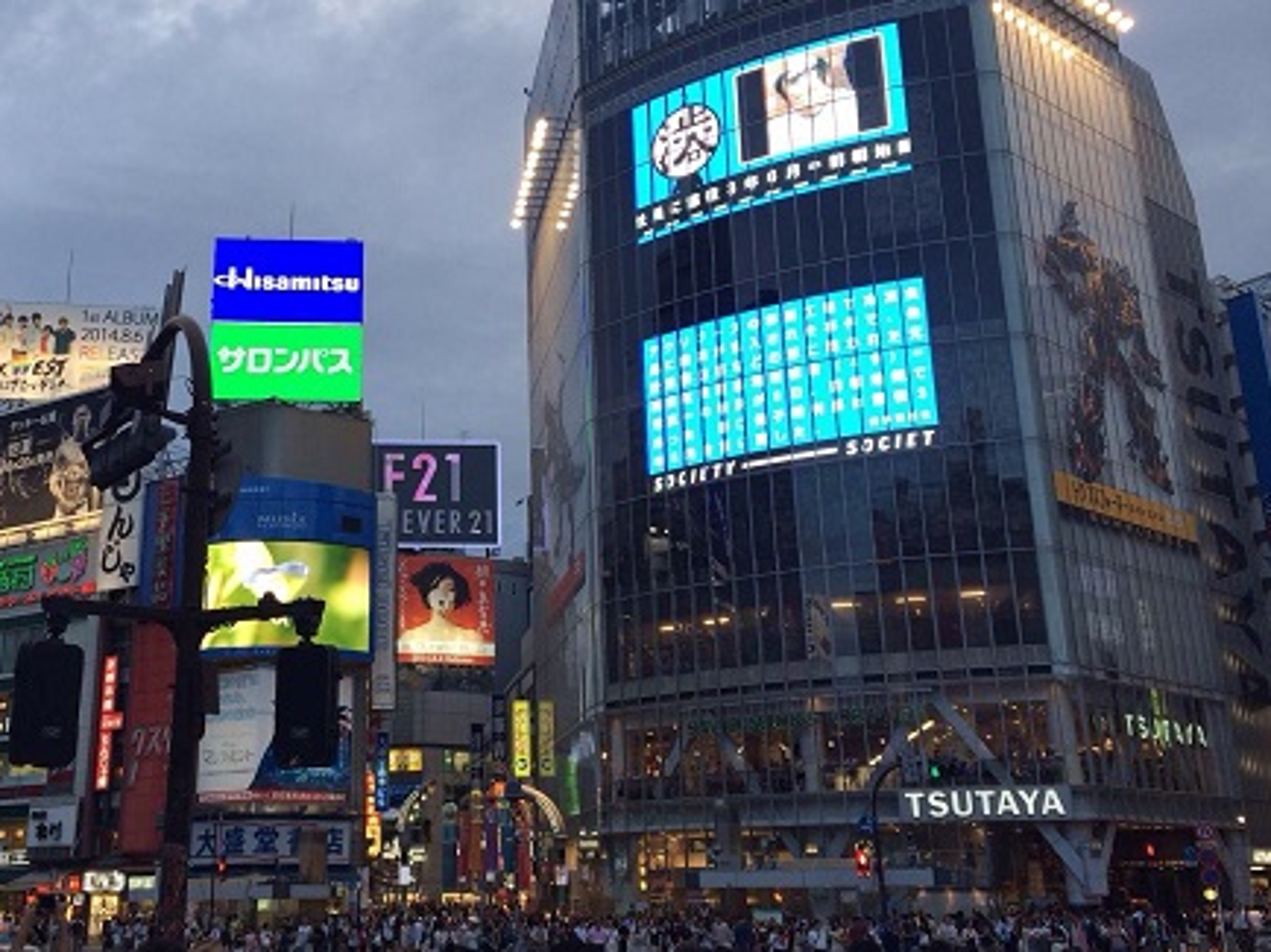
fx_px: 1394
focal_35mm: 38
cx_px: 489
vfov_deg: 37.7
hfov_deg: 48.6
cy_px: 498
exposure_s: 1/120
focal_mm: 4.12
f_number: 2.2
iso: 50
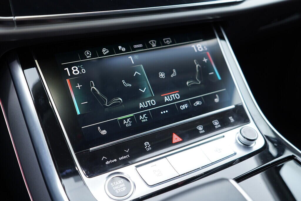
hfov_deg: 53.1
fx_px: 301
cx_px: 150
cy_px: 100
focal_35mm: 36
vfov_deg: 36.9
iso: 250
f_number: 2.8
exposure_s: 1/40
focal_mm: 24
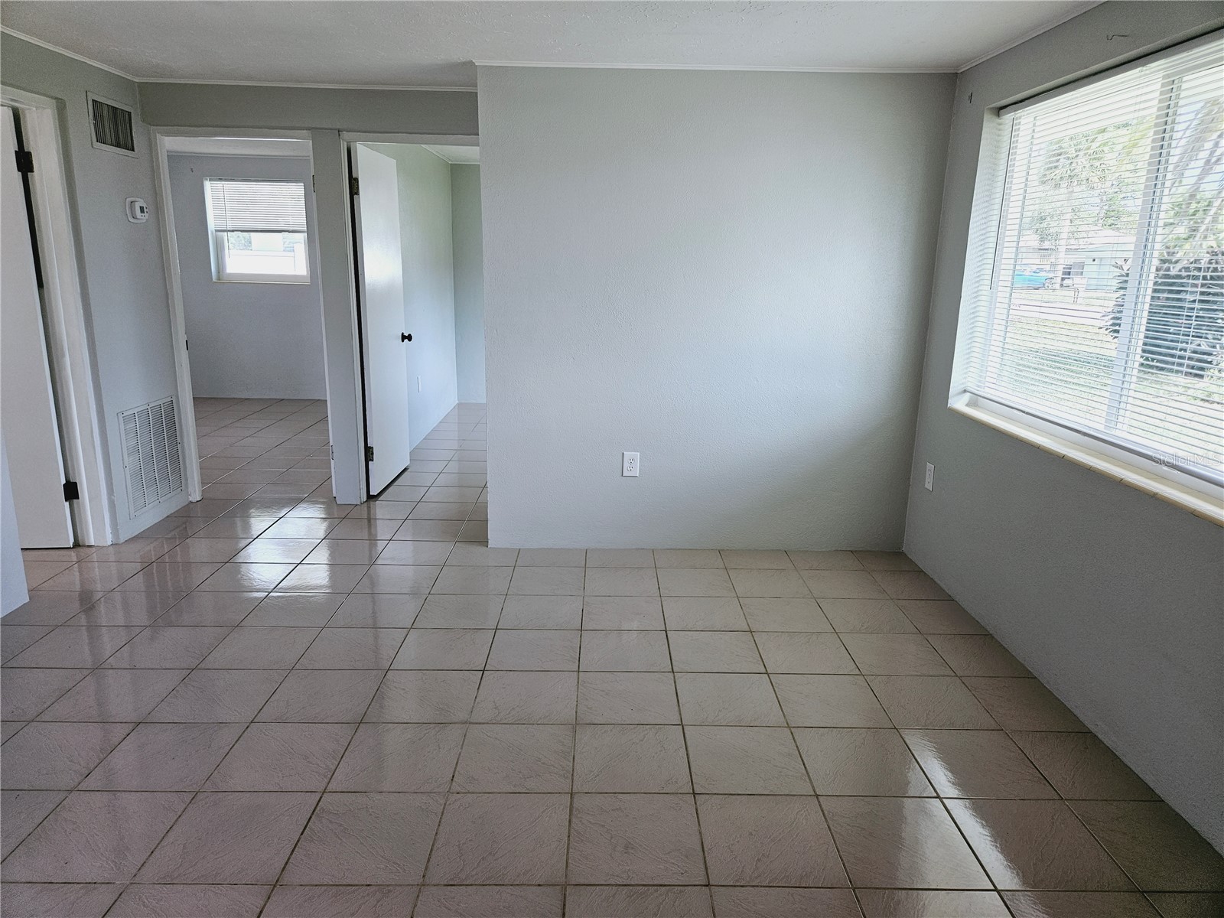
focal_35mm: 23
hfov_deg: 73.9
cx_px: 612
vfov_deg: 58.9
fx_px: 813
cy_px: 459
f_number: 1.8
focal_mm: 5.4
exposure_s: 1/207
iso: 64
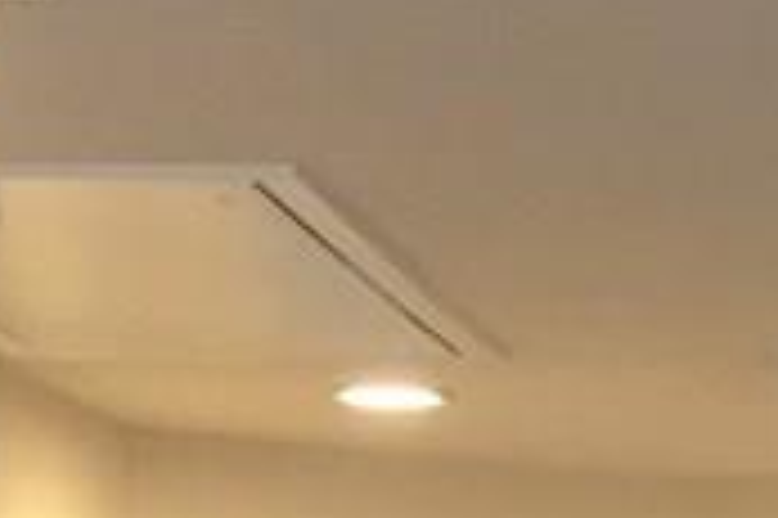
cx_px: 1160
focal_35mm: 179
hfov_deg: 11.1
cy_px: 1342
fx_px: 3865
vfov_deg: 7.1
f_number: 2.2
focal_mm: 4.15
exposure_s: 1/30
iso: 125
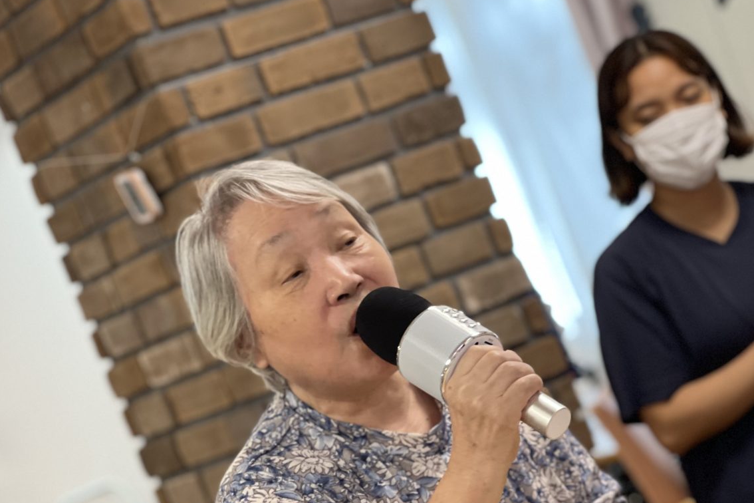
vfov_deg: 12.0
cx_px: 376
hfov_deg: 18.1
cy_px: 459
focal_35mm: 113
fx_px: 2367
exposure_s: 1/40
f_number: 2.8
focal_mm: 9
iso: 250
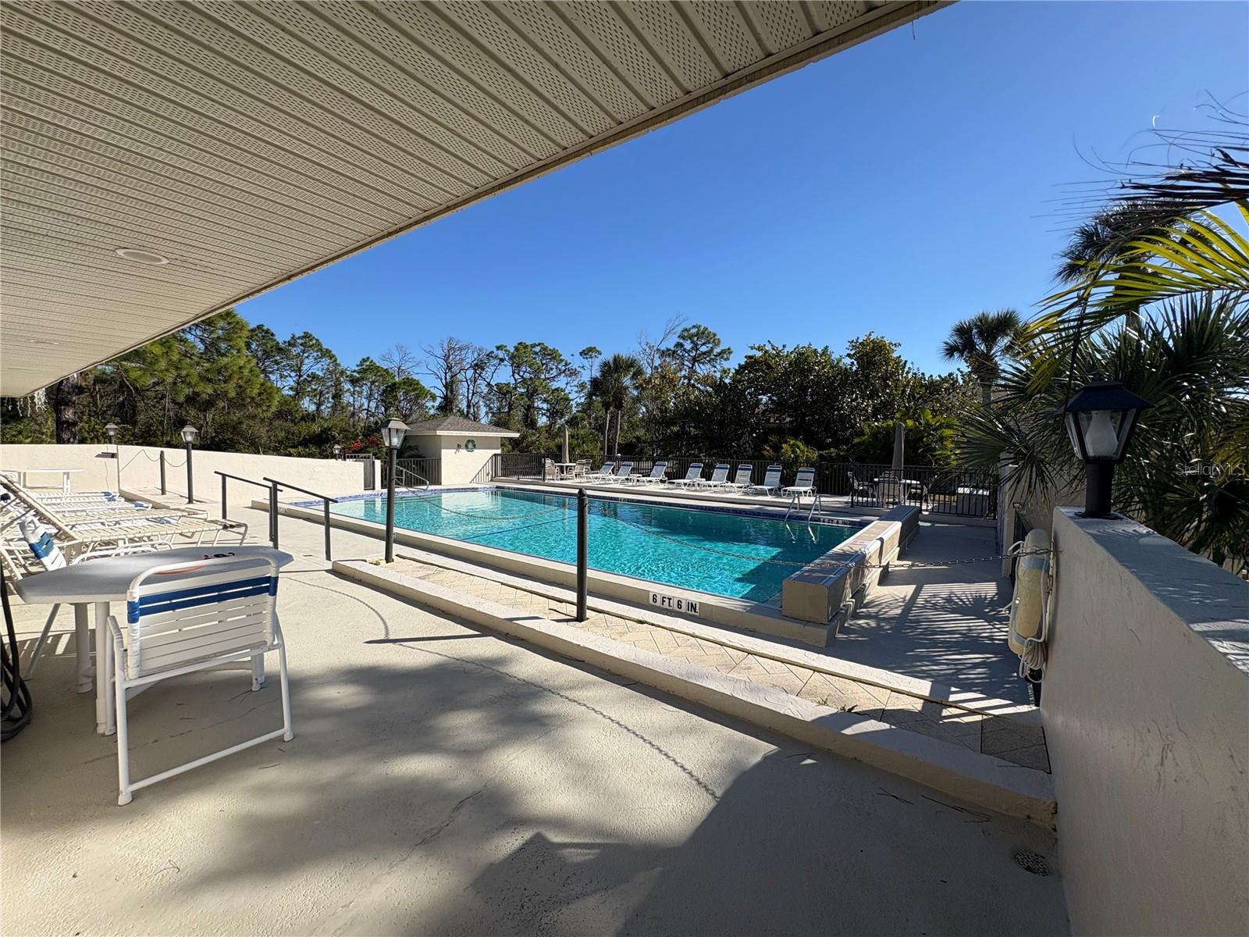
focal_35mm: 14
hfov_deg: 102.1
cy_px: 468
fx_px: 505
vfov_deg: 85.7
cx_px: 624
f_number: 2.2
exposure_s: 1/2494
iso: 50
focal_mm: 2.22
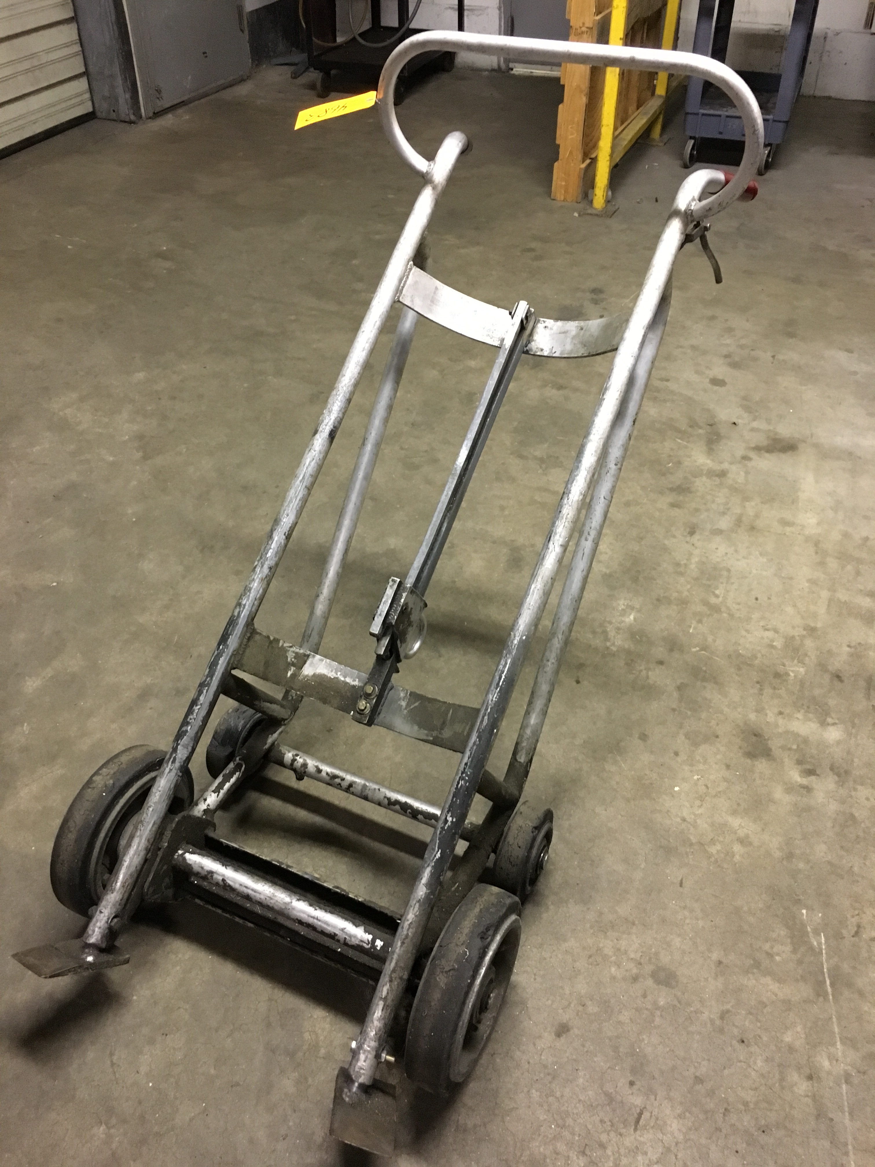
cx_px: 438
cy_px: 584
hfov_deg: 48.2
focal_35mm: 29
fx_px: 977
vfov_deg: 61.7
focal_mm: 4.15
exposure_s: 1/15
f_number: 2.2
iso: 250
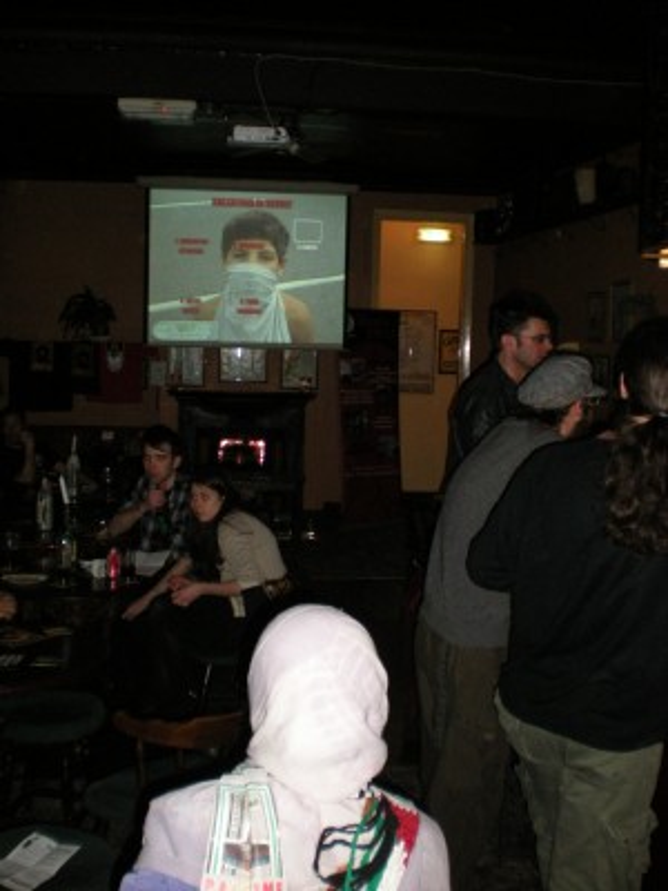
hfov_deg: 37.7
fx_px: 978
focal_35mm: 38
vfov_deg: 49.0
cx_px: 334
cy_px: 446
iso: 251
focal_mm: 6.3
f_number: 3.1
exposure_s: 1/60
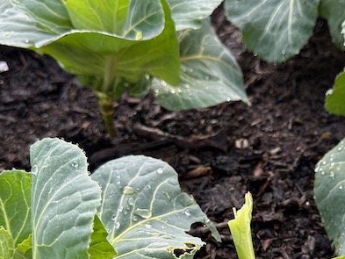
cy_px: 242
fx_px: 548
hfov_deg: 33.9
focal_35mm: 55
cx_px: 274
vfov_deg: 25.6
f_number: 1.78
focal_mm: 6.86
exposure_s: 1/364
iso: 80
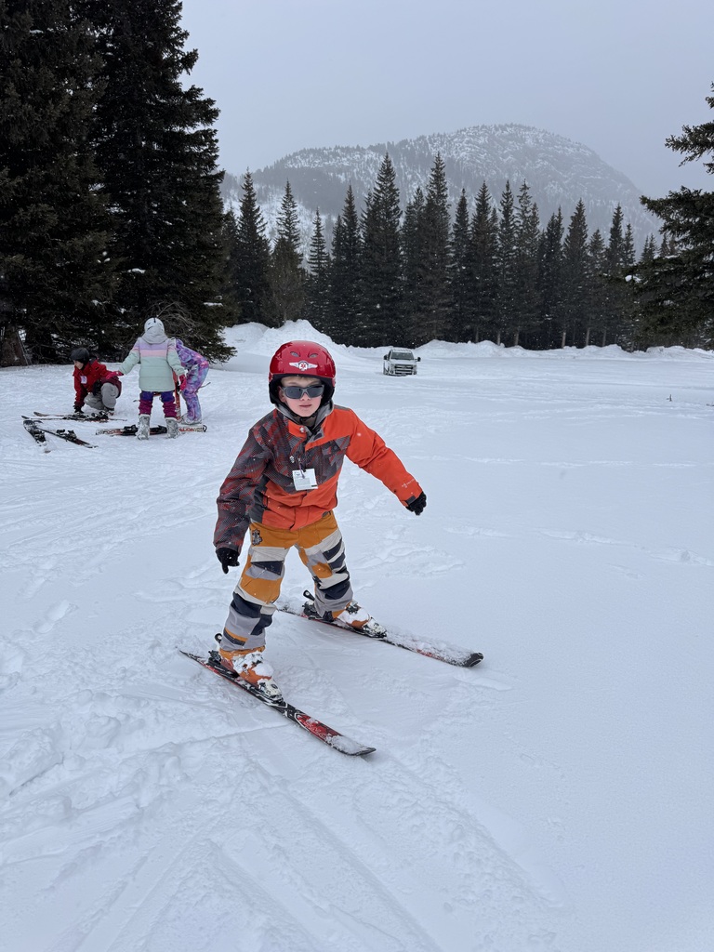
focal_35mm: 24
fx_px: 660
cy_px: 476
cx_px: 357
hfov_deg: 56.8
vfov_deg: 71.6
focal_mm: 6.76
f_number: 1.78
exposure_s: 1/2604
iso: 80
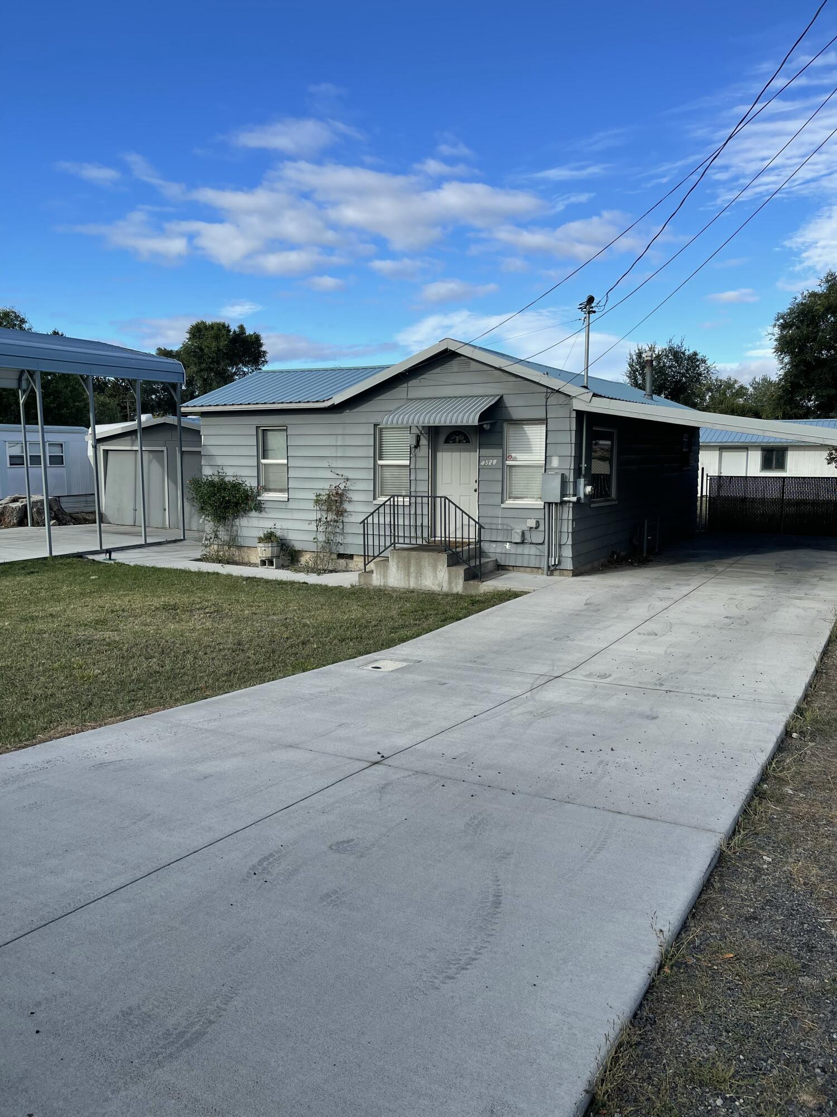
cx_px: 418
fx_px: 806
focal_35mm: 25
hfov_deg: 54.9
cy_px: 558
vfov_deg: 69.4
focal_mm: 5.1
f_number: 1.6
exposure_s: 1/2336
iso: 32
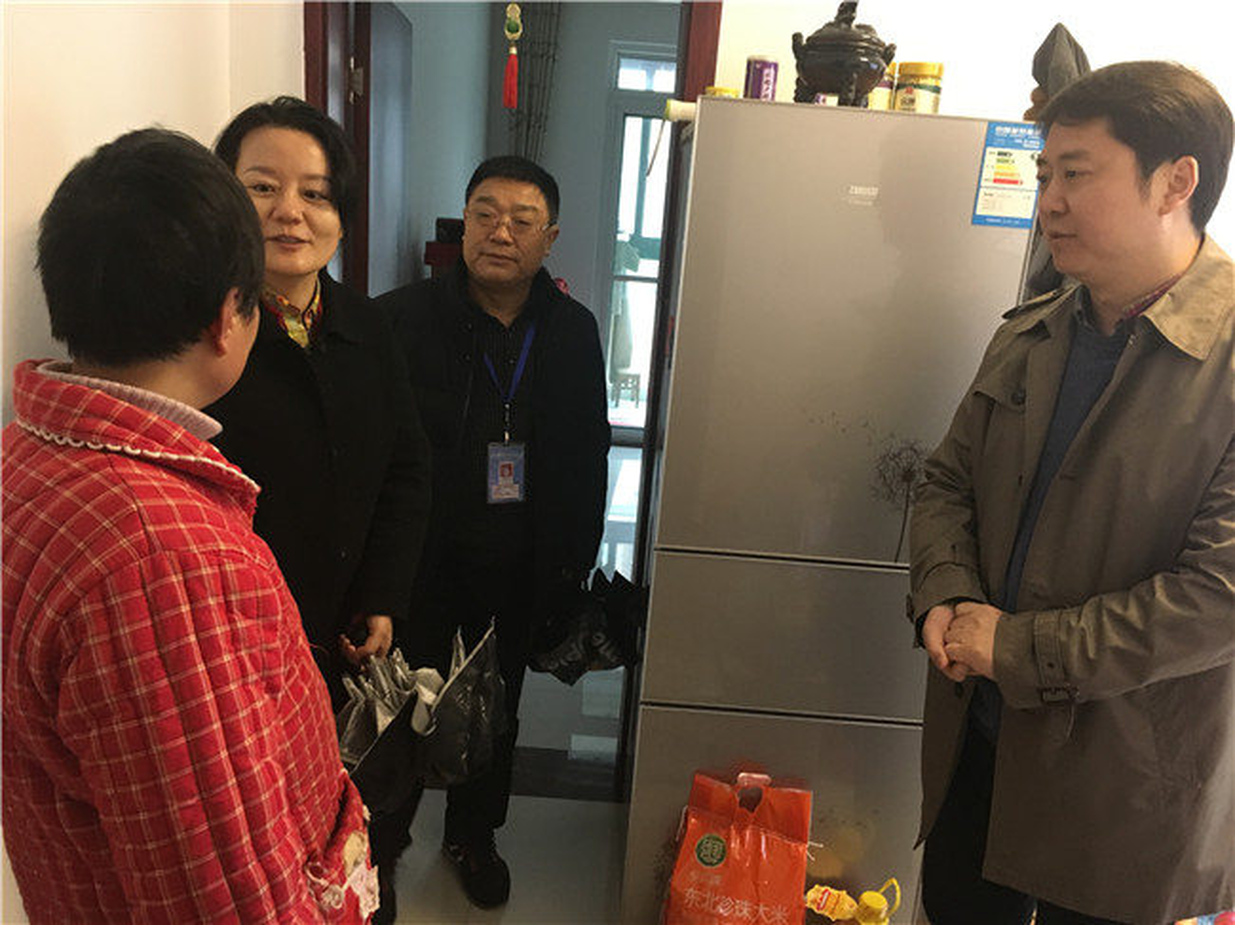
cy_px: 462
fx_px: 1034
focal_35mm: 29
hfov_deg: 61.7
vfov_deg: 48.2
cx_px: 618
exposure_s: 1/17
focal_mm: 4.15
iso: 200
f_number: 2.2
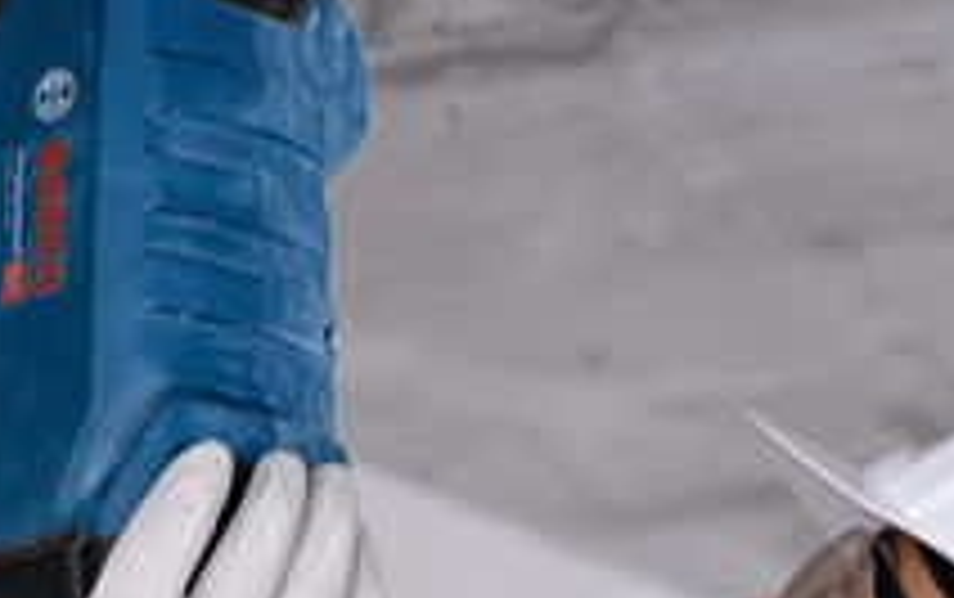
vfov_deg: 1.9
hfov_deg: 3.0
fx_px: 17985
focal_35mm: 691
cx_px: 432
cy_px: 510
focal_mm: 180
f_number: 2.8
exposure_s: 1/80
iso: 400
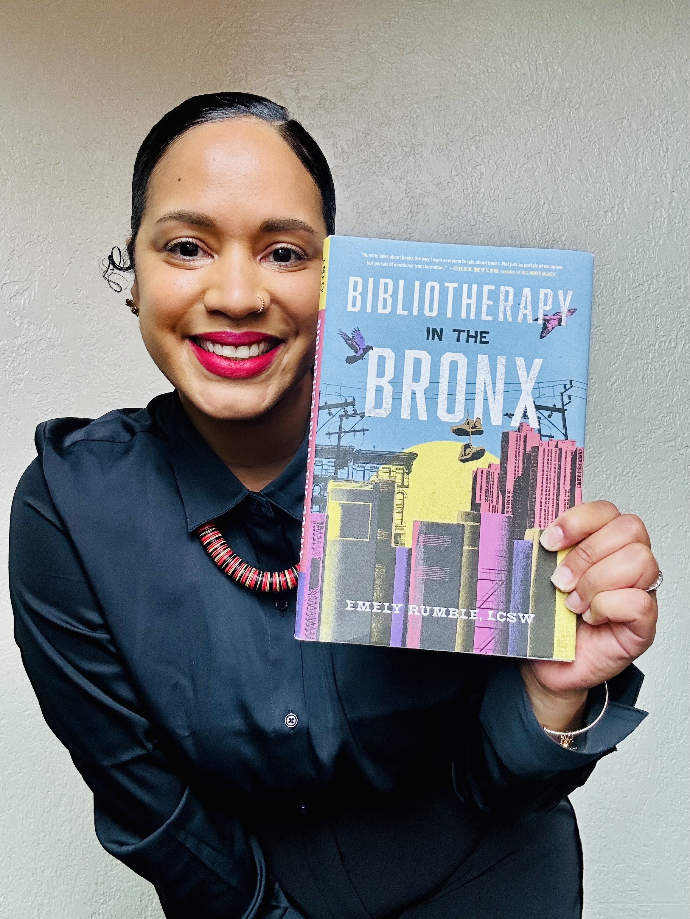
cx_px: 345
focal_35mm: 30
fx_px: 797
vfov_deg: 60.0
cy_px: 460
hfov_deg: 46.8
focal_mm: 2.69
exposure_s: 1/76
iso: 80
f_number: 1.9
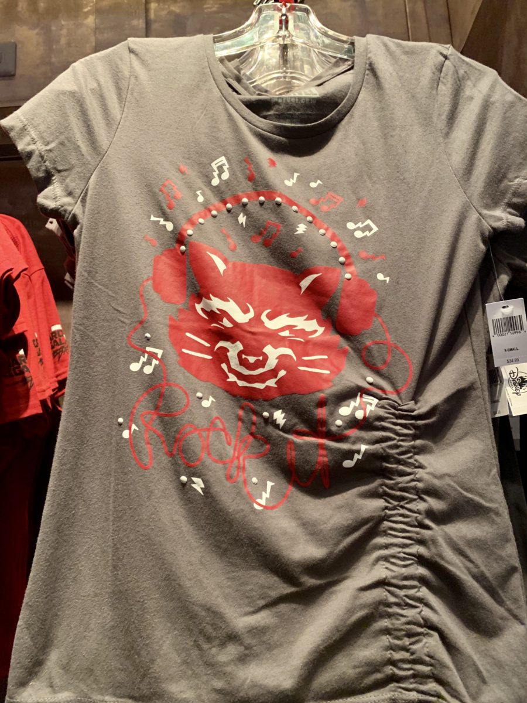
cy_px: 352
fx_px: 528
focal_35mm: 26
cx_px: 264
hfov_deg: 53.1
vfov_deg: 67.3
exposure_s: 1/30
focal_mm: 4.25
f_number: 1.8
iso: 320
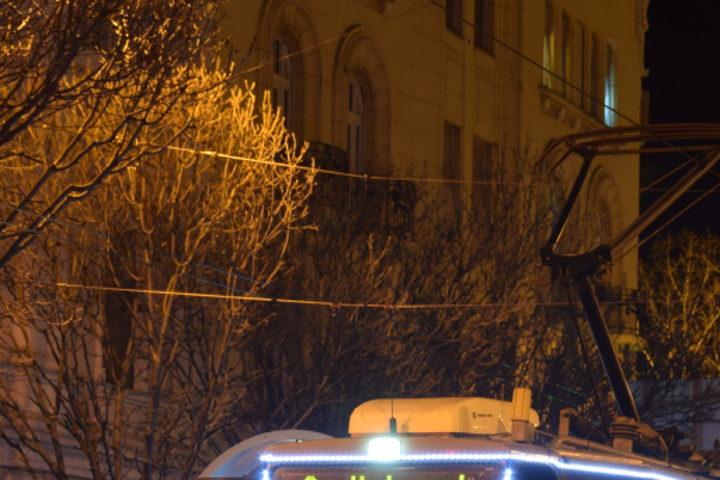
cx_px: 528
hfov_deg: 13.5
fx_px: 3040
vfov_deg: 9.0
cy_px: 524
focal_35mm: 152
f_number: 6.3
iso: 200
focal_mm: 40
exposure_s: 1/1.3
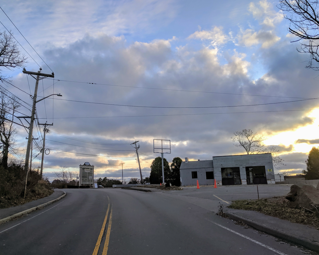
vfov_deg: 50.0
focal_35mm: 29
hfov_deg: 60.3
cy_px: 126
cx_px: 141
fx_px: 274
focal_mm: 4.67
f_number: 2
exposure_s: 1/3205
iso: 115
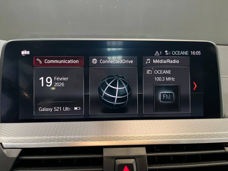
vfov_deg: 53.1
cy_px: 86
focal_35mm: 26
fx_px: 171
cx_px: 114
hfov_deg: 67.3
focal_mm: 5.1
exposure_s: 1/37
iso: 640
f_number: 1.6
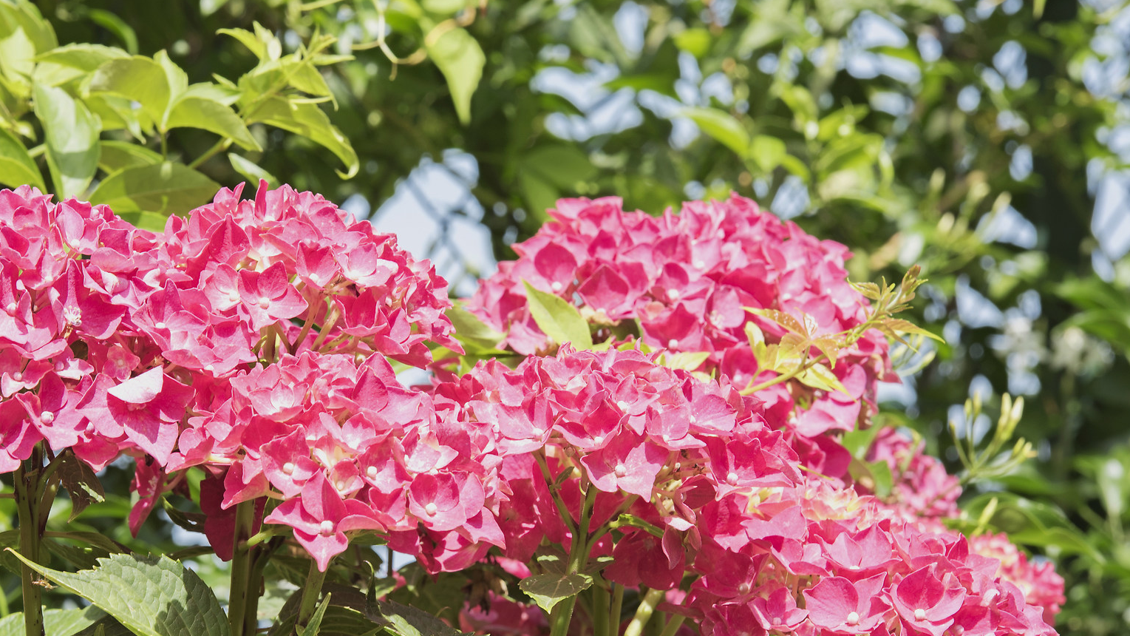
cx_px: 371
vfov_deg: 4.8
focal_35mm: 255
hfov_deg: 8.5
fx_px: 7640
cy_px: 388
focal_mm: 155
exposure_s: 1/60
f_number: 14
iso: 100
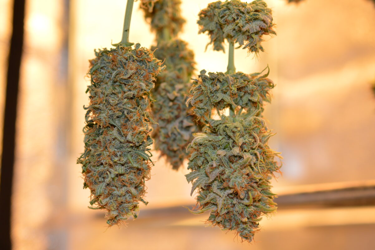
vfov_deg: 22.6
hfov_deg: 33.4
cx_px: 188
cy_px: 125
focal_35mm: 60
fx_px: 624
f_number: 4
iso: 220
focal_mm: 40
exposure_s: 1/125
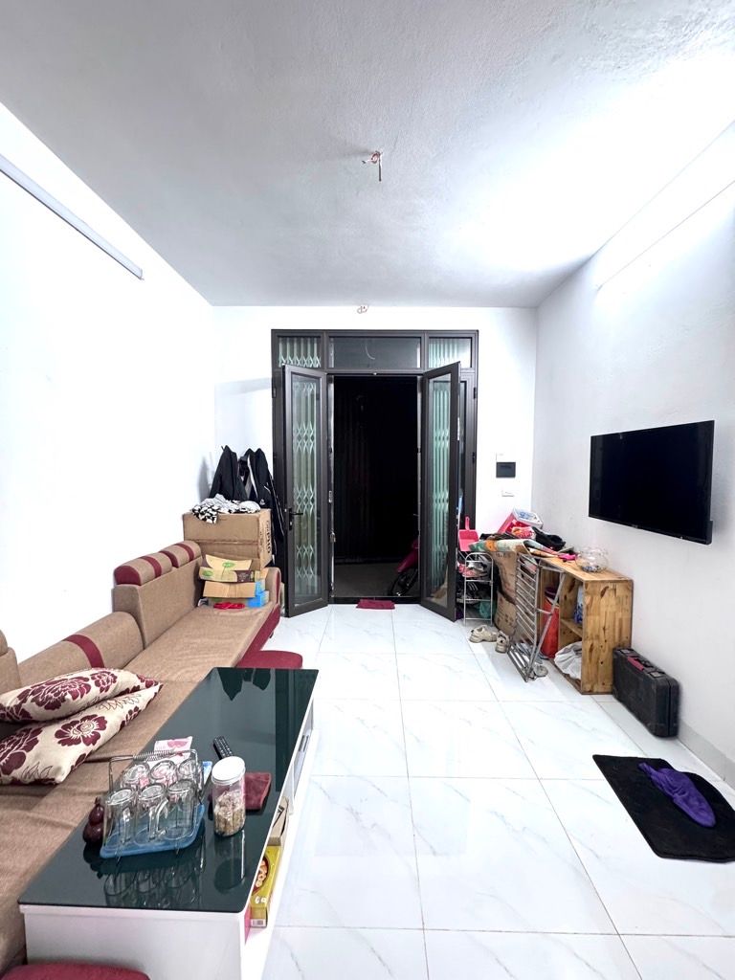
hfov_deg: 85.7
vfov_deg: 102.1
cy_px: 490
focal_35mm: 14
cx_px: 368
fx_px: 396
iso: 320
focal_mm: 2.22
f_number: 2.2
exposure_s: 1/50
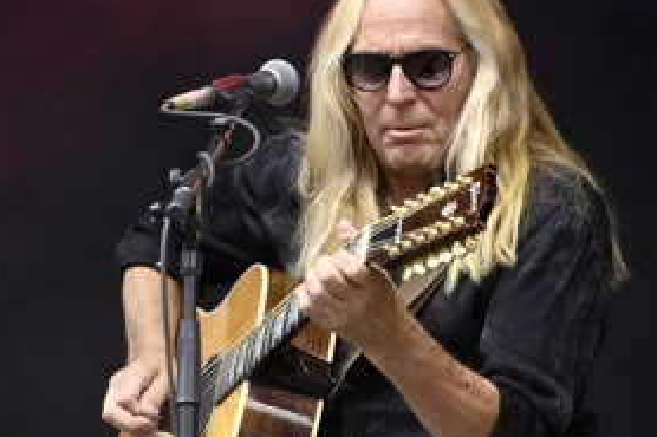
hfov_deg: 4.2
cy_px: 220
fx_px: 8864
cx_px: 294
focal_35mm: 486
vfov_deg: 2.8
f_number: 6.3
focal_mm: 300
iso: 500
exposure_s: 1/250
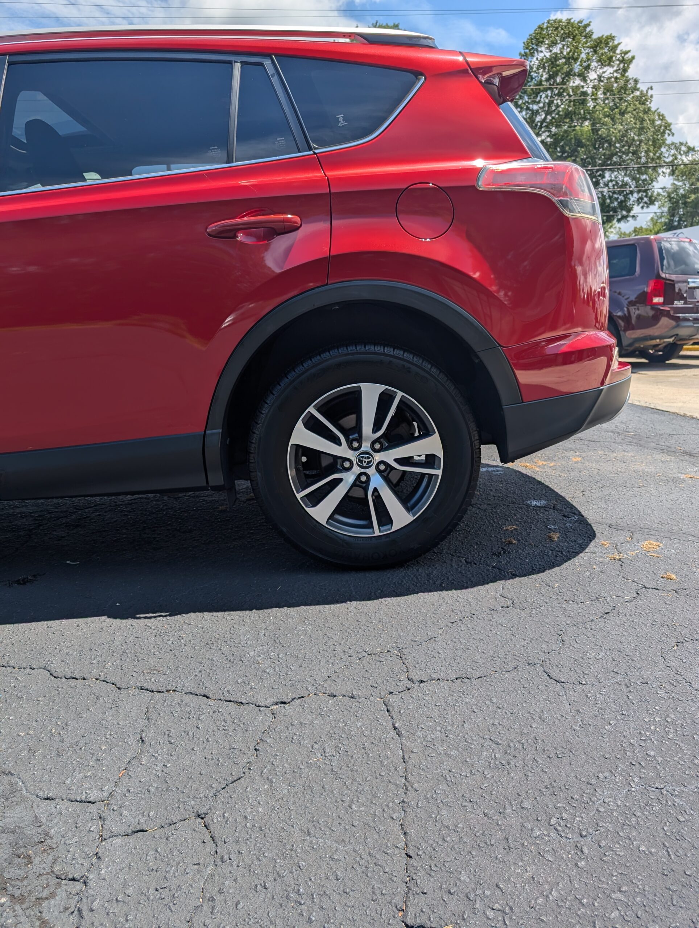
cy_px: 464
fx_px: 644
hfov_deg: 56.9
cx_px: 350
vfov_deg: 71.5
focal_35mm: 24
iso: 14
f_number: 1.68
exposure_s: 1/907
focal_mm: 6.9
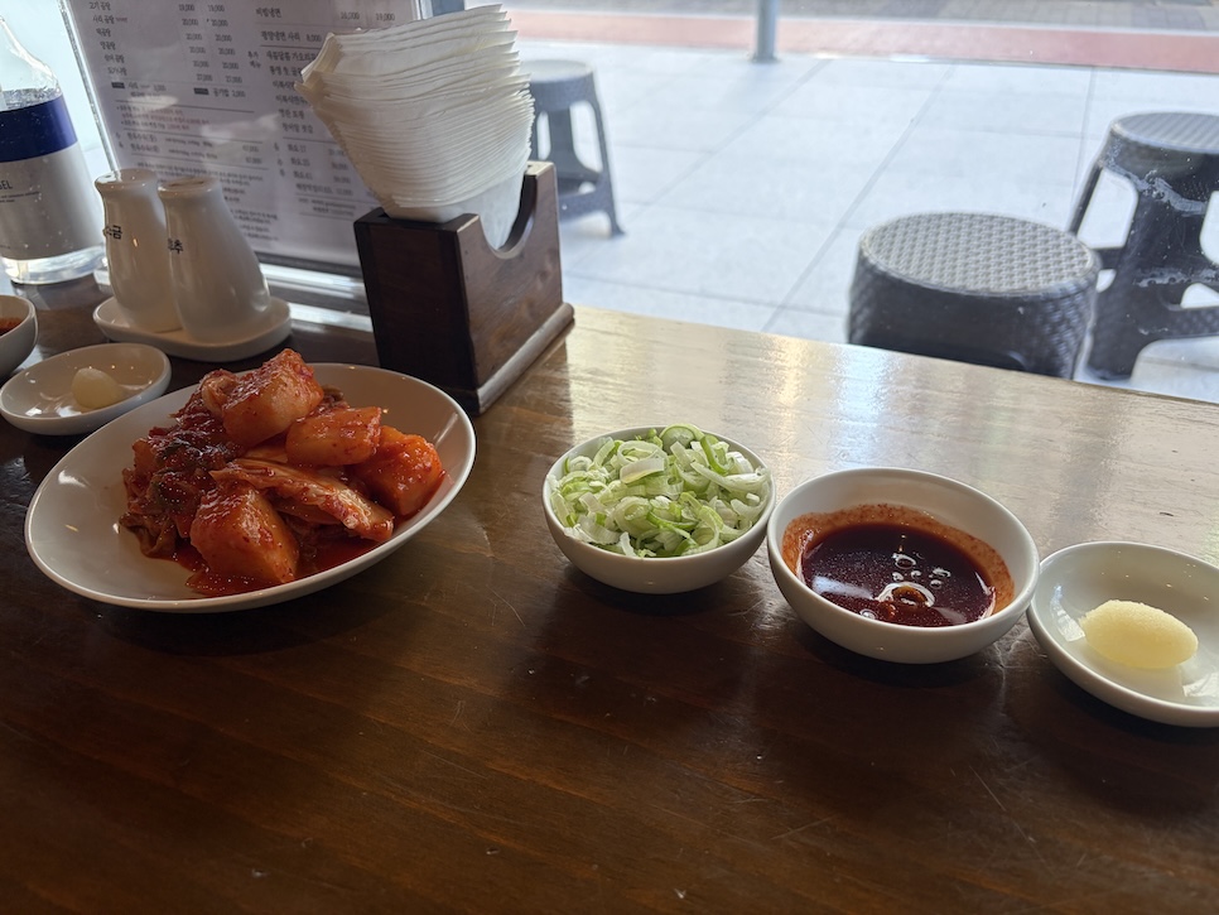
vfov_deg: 53.1
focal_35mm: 26
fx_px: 916
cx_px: 610
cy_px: 458
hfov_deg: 67.3
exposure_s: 1/120
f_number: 1.6
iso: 64
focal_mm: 5.96
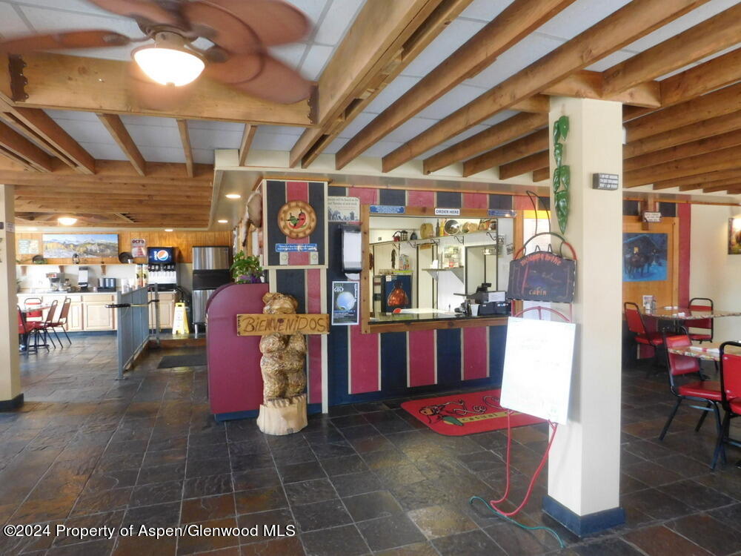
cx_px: 370
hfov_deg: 73.9
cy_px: 278
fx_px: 492
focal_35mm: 23
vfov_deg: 58.9
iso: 280
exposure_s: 1/30
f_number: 3
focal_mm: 4
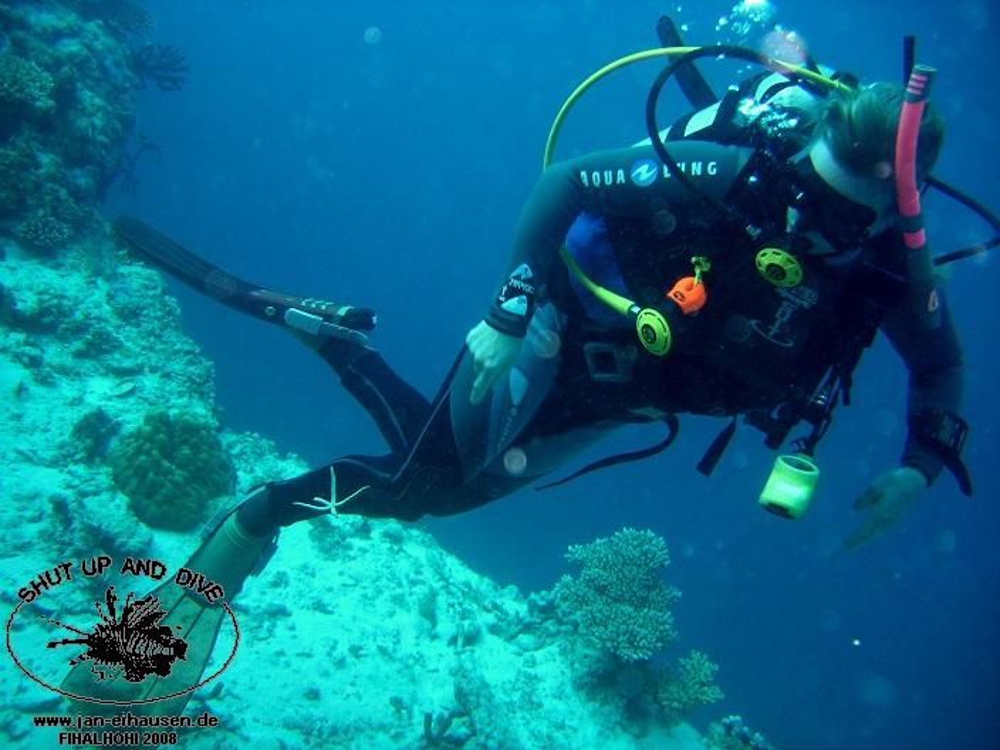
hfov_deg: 49.0
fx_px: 1098
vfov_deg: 37.7
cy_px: 375
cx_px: 500
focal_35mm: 38
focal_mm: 6.2
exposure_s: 1/100
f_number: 2.7
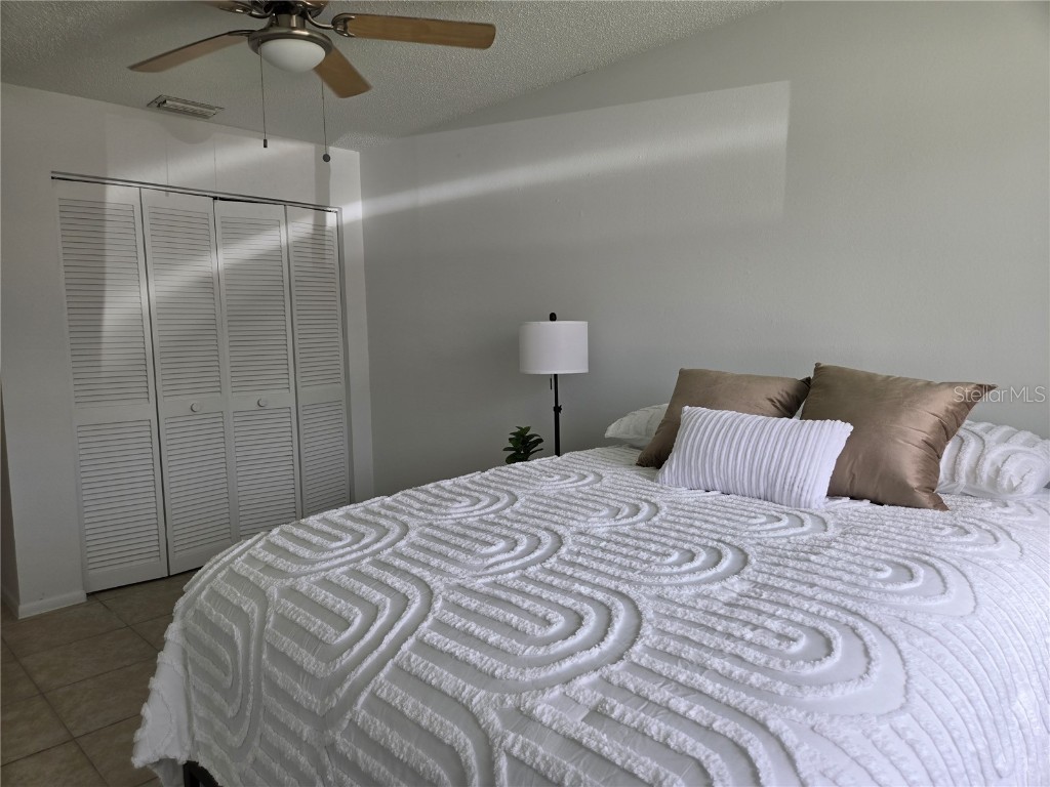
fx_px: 698
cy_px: 394
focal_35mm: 23
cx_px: 525
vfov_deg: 58.9
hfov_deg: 73.9
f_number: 1.8
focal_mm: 5.4
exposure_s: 1/180
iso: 32
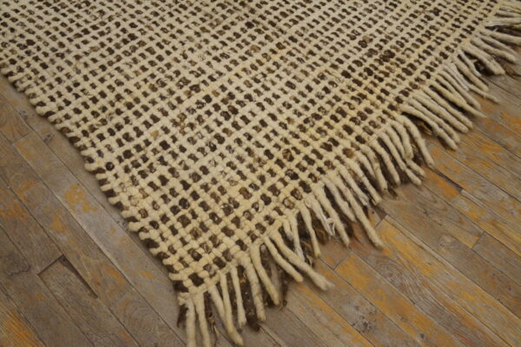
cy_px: 174
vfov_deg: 43.5
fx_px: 434
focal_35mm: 30
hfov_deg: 62.0
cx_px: 260
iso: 1250
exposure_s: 1/160
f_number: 4
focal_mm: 20
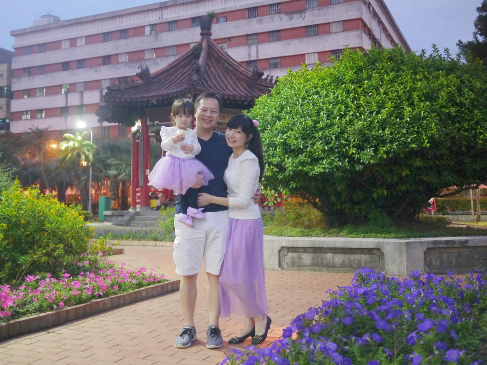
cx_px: 244
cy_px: 182
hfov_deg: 46.8
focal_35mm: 40
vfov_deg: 36.0
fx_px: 563
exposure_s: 1/25
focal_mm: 20
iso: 800
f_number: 1.7
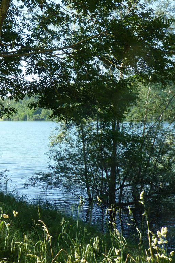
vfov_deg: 34.3
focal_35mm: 58
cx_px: -43
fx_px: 423
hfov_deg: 21.4
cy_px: 96
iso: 80
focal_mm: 5.4
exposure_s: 1/200
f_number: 3.6
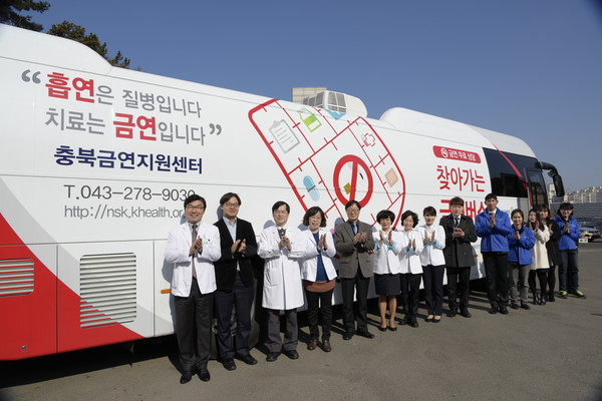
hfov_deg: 73.7
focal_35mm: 24
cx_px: 301
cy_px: 200
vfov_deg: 53.1
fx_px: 401
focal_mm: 24
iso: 100
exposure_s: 1/320
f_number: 9
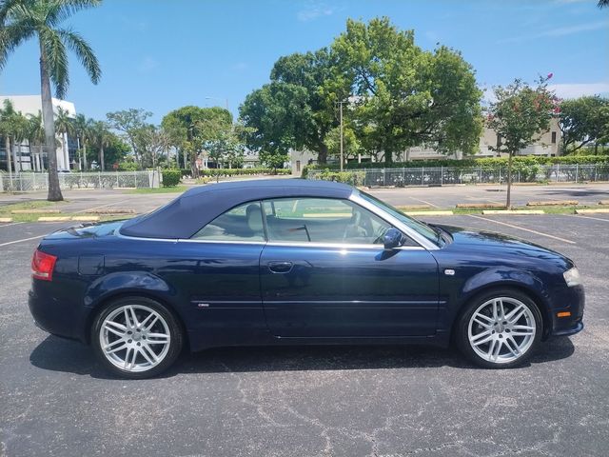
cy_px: 228
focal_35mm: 25
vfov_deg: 54.9
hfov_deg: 69.4
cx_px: 304
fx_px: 440
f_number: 1.7
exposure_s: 1/3769
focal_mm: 4.71
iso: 101
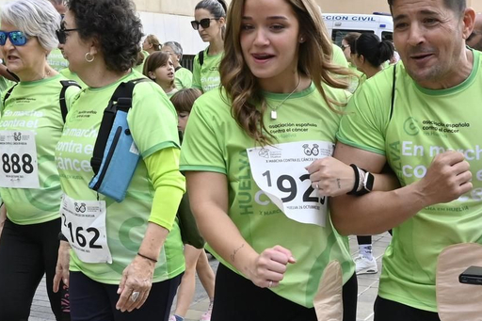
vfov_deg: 17.9
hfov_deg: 27.0
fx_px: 1004
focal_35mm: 75
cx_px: 266
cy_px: 284
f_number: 5
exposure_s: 1/1250
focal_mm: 16
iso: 640
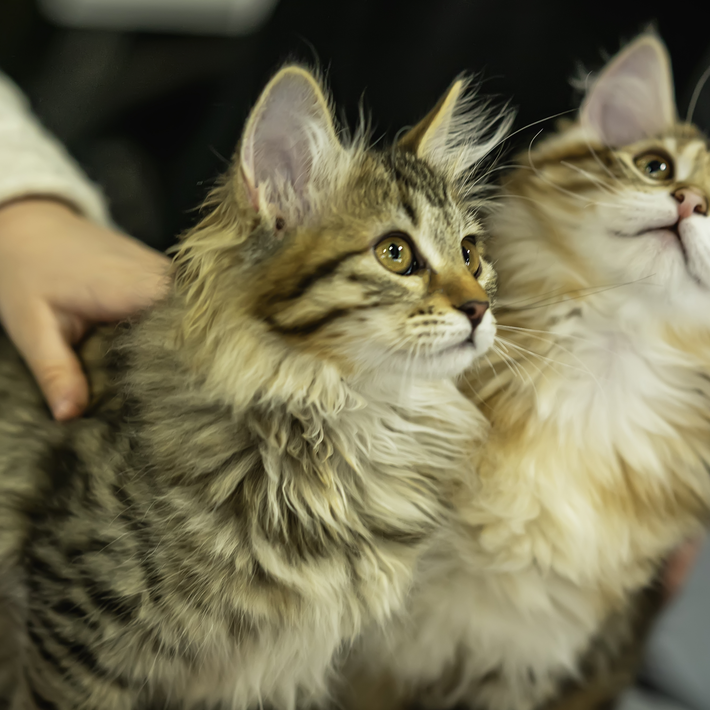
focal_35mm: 144
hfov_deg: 12.1
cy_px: 291
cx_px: 413
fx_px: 3342
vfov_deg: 12.1
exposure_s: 1/125
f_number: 2.8
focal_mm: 85
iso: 400
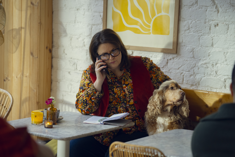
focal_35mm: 119
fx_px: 777
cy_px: 78
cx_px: 118
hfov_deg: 17.2
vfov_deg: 11.5
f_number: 2.8
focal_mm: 119
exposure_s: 1/320
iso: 2000
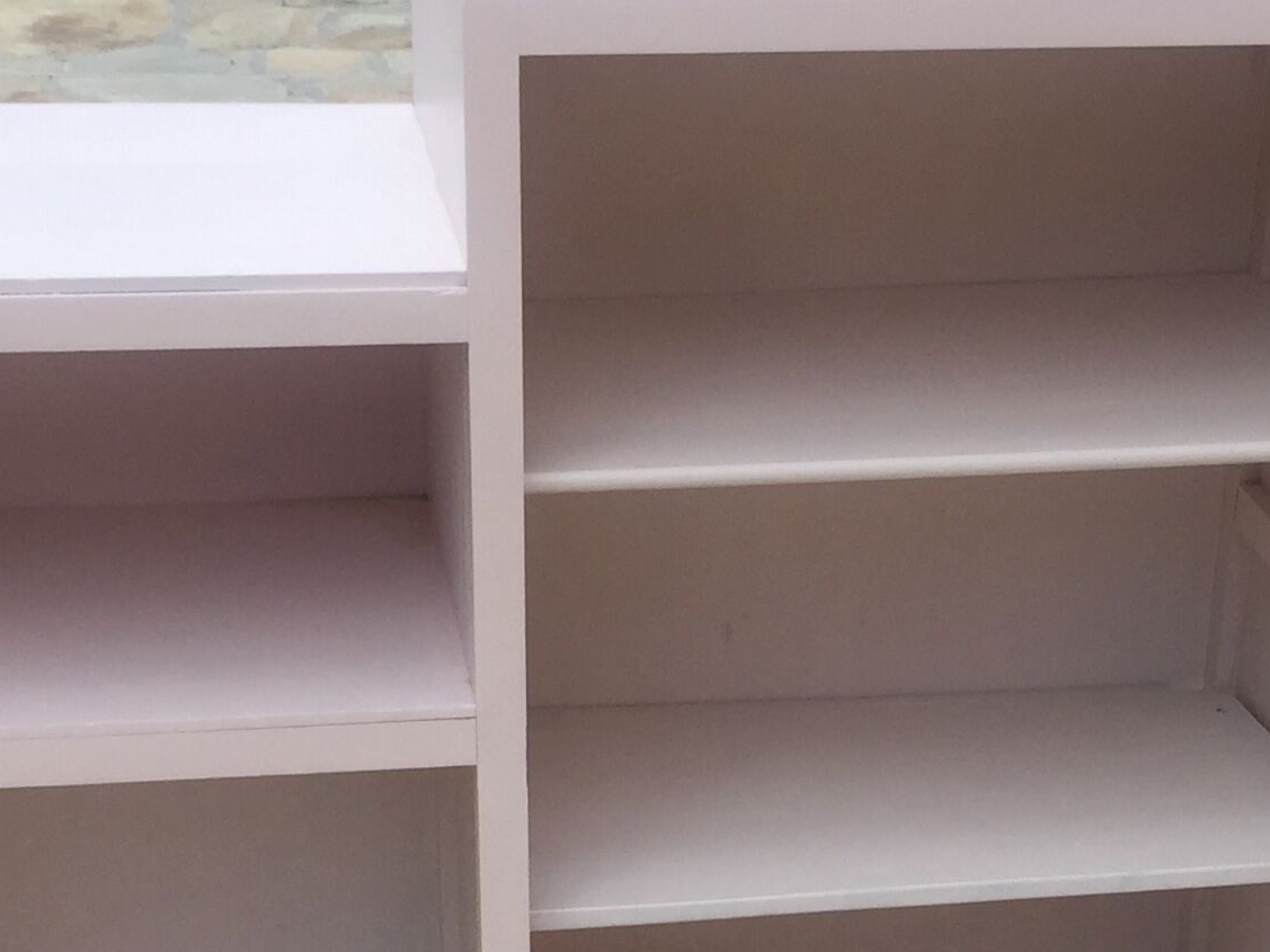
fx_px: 3081
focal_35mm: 84
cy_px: 1118
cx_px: 815
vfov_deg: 16.9
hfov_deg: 23.2
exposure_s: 1/638
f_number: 2.2
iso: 32
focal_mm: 4.15
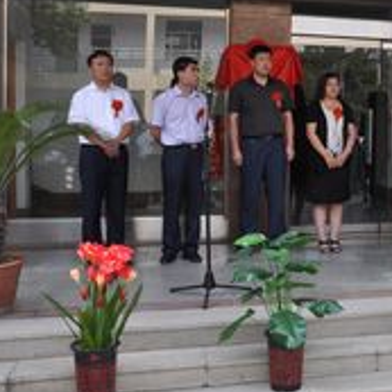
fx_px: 679
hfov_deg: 29.1
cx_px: 433
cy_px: 147
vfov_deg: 32.1
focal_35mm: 53
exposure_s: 1/100
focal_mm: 18
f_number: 10
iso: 400
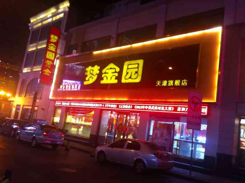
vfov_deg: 40.6
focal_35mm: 35
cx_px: 122
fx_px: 247
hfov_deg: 52.7
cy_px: 92
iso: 125
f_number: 2.8
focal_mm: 3.85
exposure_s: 1/15
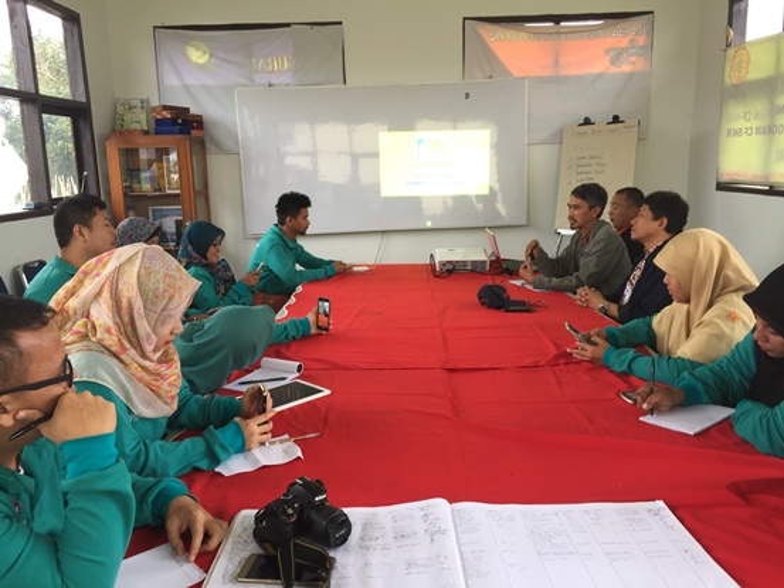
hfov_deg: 61.6
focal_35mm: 29
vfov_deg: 48.2
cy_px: 294
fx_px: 657
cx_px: 392
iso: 40
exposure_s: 1/33
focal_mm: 4.15
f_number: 2.2
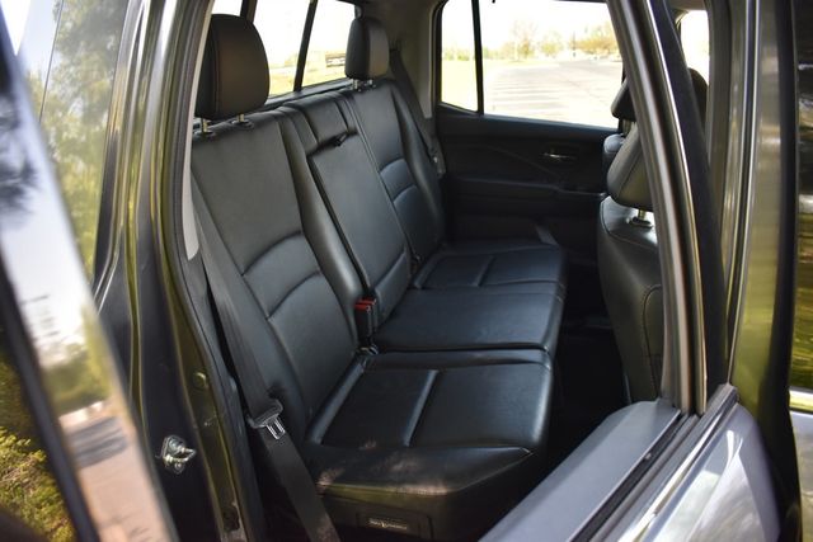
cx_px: 406
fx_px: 610
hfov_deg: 67.4
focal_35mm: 27
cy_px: 271
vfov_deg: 48.0
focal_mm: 18
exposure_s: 1/160
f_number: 3.5
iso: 800
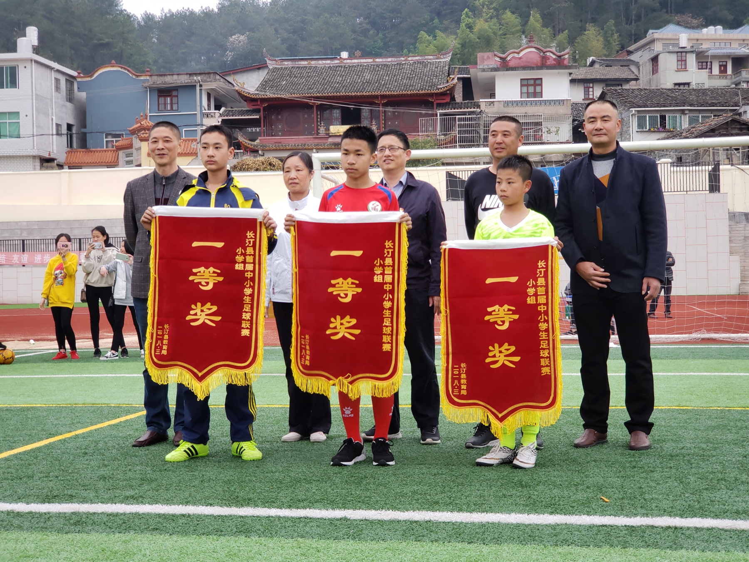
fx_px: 1125
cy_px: 281
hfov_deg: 36.8
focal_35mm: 52
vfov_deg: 28.0
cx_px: 374
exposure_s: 1/50
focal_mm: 6
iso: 32
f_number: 2.4
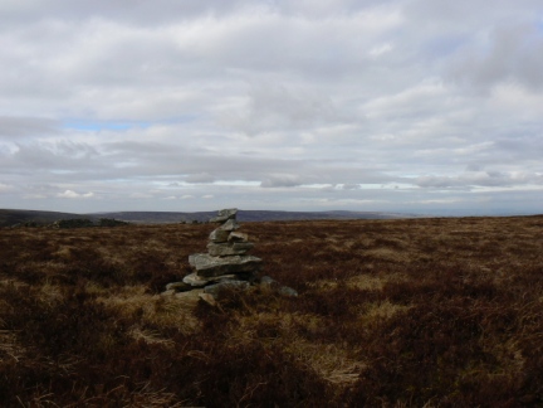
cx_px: 272
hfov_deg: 51.4
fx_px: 565
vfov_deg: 39.7
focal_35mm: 36
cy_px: 204
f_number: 8
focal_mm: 6
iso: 80
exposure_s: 1/400
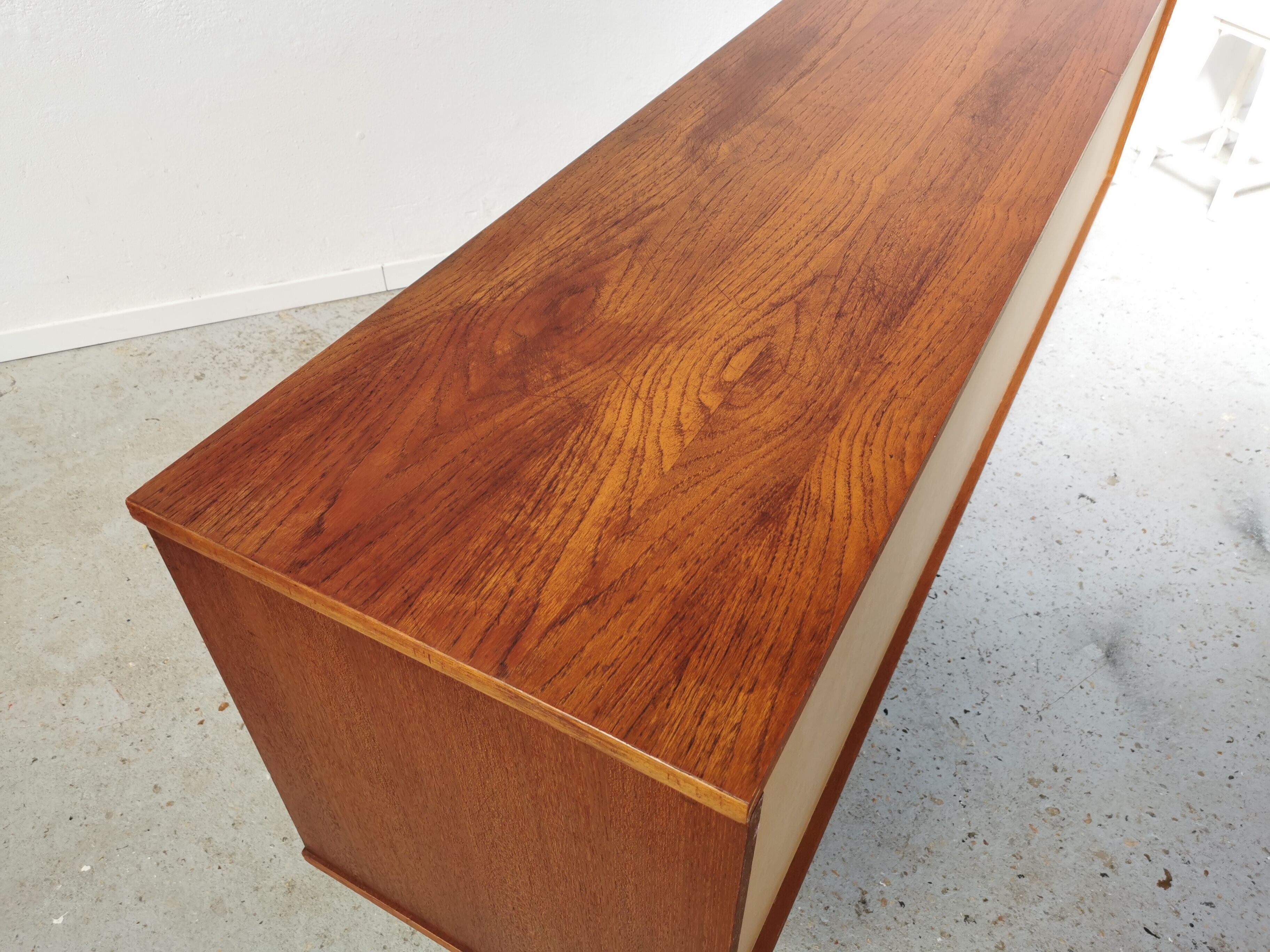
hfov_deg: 65.3
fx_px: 991
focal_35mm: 27
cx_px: 635
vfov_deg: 51.4
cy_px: 476
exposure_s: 1/220
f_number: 1.8
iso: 50
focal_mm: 5.58
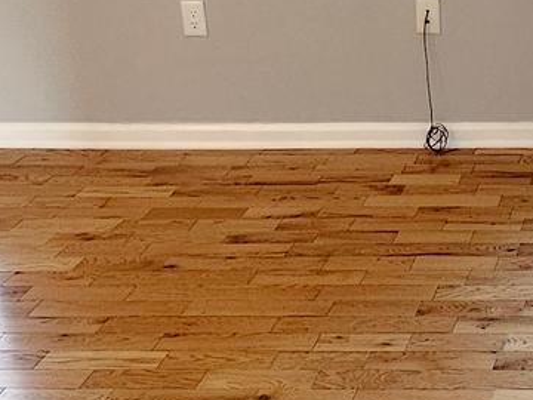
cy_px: 16
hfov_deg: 23.4
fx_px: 1139
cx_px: 685
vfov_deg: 19.4
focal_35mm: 74
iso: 400
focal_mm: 2.2
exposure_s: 1/40
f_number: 2.2
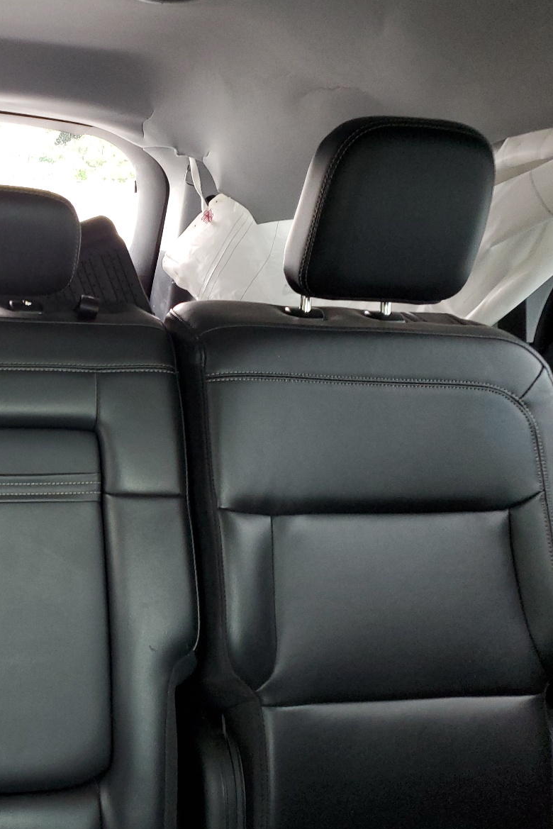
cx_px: 9
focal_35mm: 37
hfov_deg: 33.2
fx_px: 852
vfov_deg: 51.9
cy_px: 413
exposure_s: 1/60.2
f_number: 1.5
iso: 161
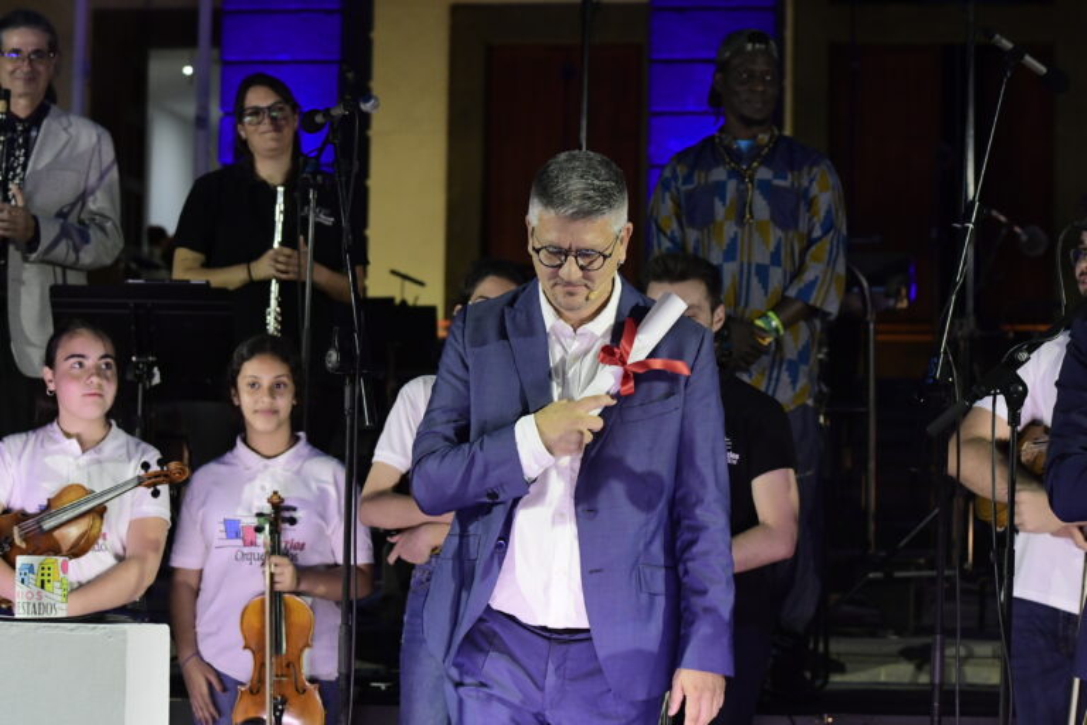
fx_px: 3170
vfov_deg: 13.0
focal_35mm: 105
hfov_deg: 19.5
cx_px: 544
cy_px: 362
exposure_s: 1/320
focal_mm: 70
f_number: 5
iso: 3200
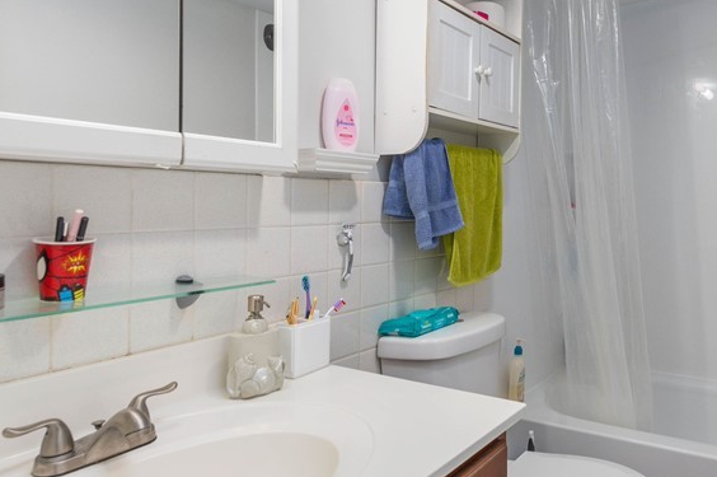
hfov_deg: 65.7
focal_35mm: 27
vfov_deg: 47.8
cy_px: 212
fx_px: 537
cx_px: 475
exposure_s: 1/60
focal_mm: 14
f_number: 9
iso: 200
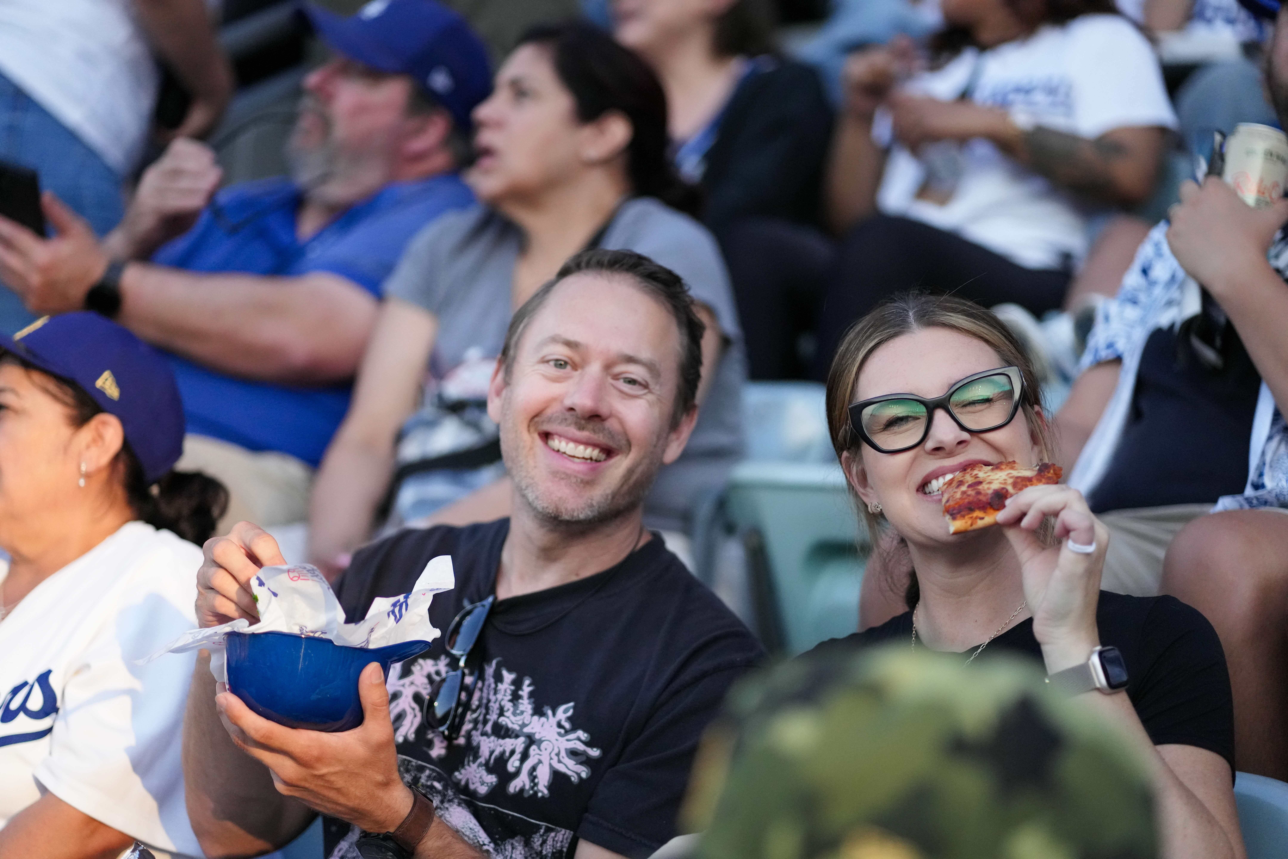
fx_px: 3041
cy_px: 430
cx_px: 644
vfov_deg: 16.1
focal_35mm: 85
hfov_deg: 23.9
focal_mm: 85
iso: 4000
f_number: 1.8
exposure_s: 1/16000
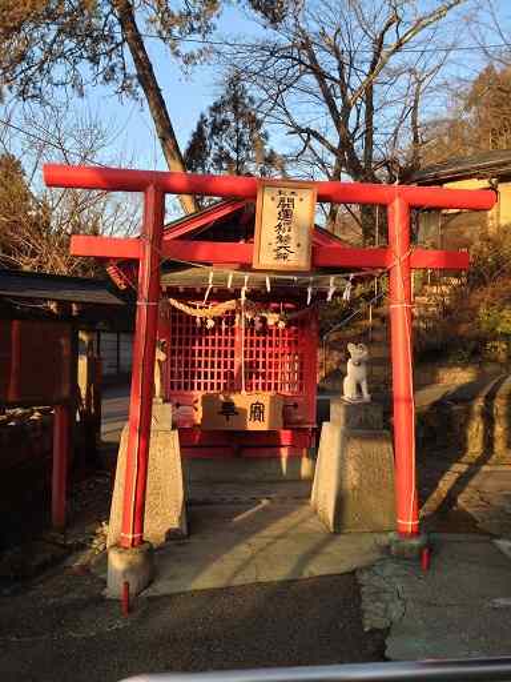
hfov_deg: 40.7
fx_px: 689
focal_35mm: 35
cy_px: 341
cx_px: 256
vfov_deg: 52.6
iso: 50
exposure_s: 1/233
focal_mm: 4.28
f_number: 2.4
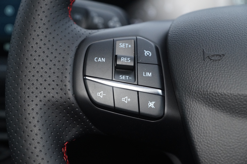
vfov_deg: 18.2
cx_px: 124
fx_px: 514
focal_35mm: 75
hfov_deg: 27.0
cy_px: 82
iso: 1600
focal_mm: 50
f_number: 4
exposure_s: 1/125
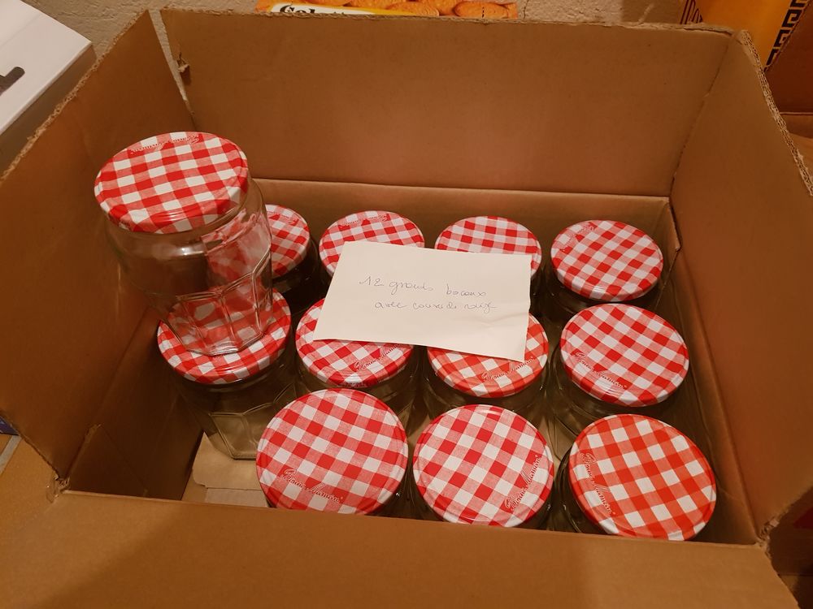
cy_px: 304
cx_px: 406
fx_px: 611
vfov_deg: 53.1
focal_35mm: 26
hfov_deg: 67.3
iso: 250
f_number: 1.7
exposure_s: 1/20
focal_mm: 4.2
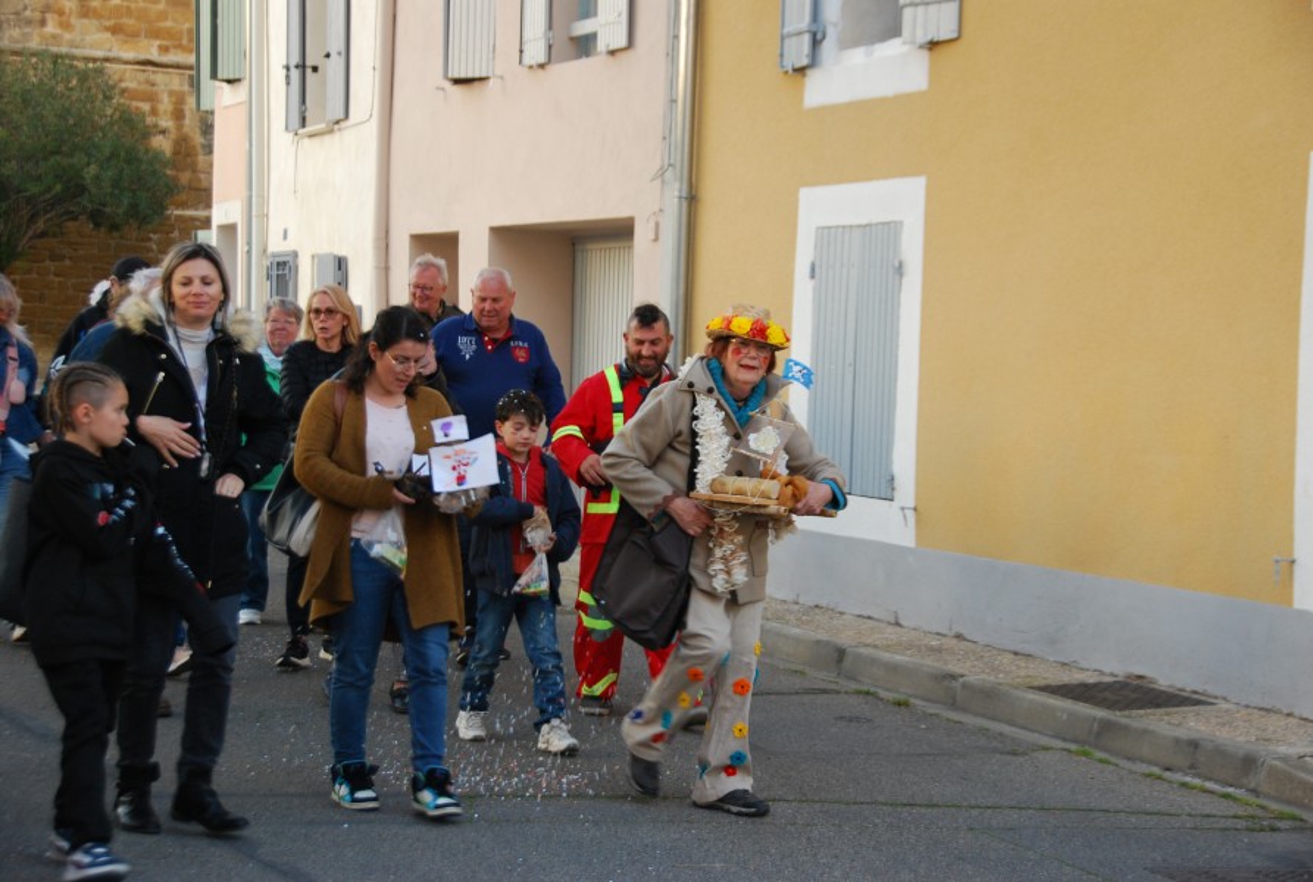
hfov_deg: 28.0
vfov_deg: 19.0
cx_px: 656
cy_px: 441
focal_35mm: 72
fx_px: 2632
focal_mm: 48
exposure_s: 1/80
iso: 400
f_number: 4.8
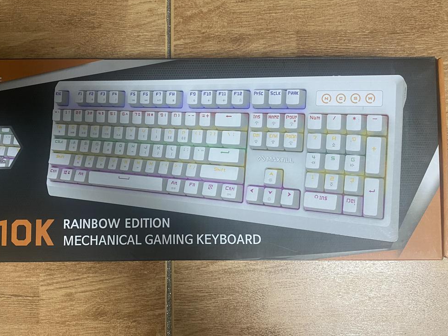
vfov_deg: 41.8
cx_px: 176
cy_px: 169
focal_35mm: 34
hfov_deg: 53.5
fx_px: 440
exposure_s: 1/60
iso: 320
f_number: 1.8
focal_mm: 4.25
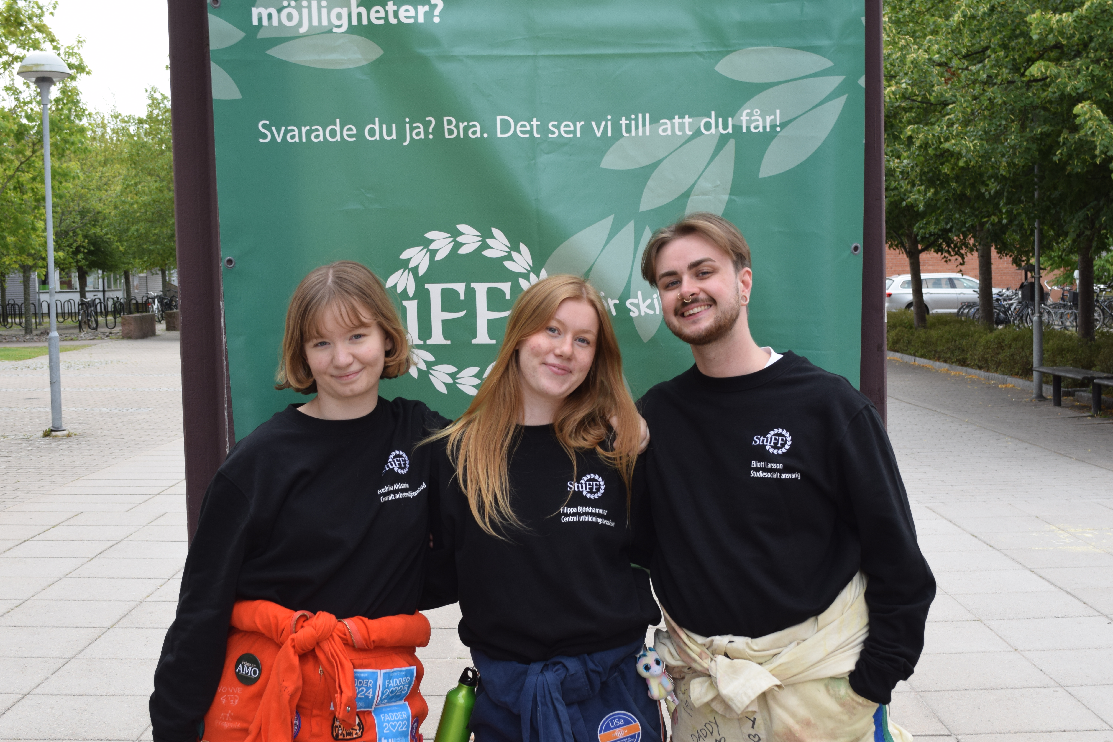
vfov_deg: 28.1
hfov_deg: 41.1
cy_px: 371
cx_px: 556
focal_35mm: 48
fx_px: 1484
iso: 360
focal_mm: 32
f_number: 8
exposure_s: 1/250
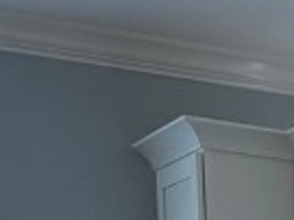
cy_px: 669
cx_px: 897
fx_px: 1544
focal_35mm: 182
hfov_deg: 8.8
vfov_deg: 7.2
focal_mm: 6.76
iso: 160
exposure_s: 1/120
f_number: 1.78
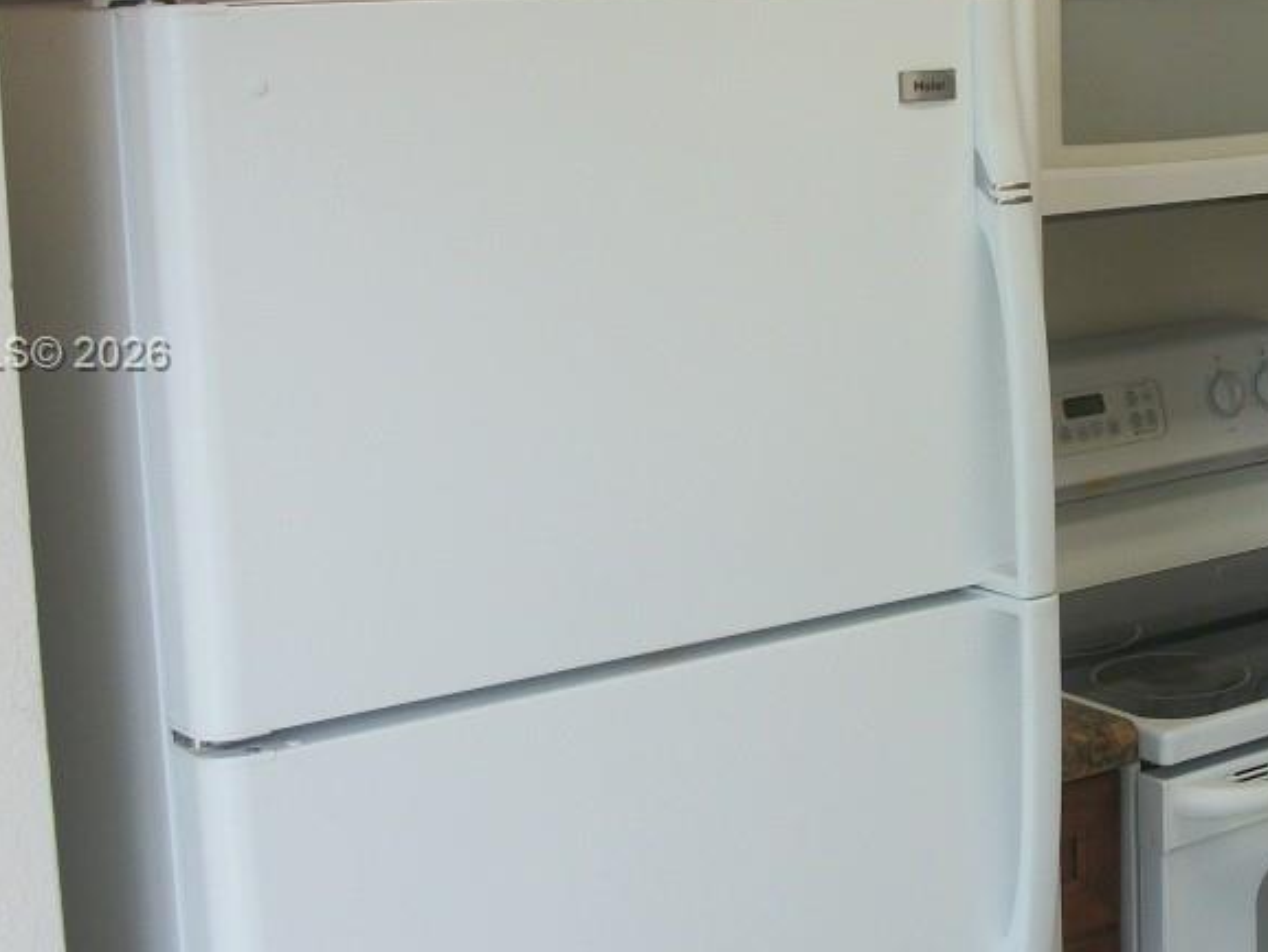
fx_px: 2601
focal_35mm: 71
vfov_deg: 20.7
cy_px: 356
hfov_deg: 26.9
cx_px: 1015
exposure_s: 1/60
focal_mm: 5.7
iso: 80
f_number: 2.9
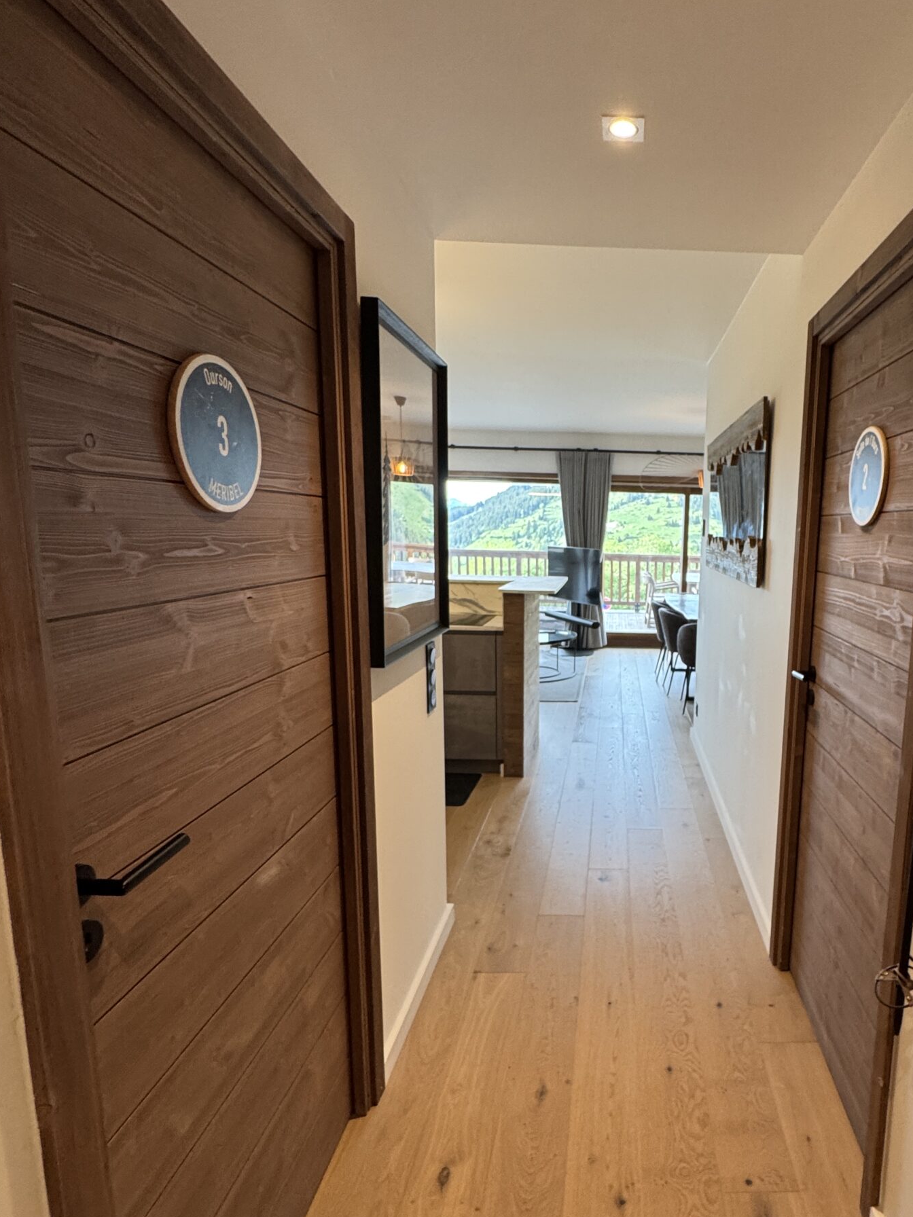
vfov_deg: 81.7
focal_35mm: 20
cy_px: 639
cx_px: 632
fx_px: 703
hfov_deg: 63.7
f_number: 2.2
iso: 250
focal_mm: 2.22
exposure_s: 1/100
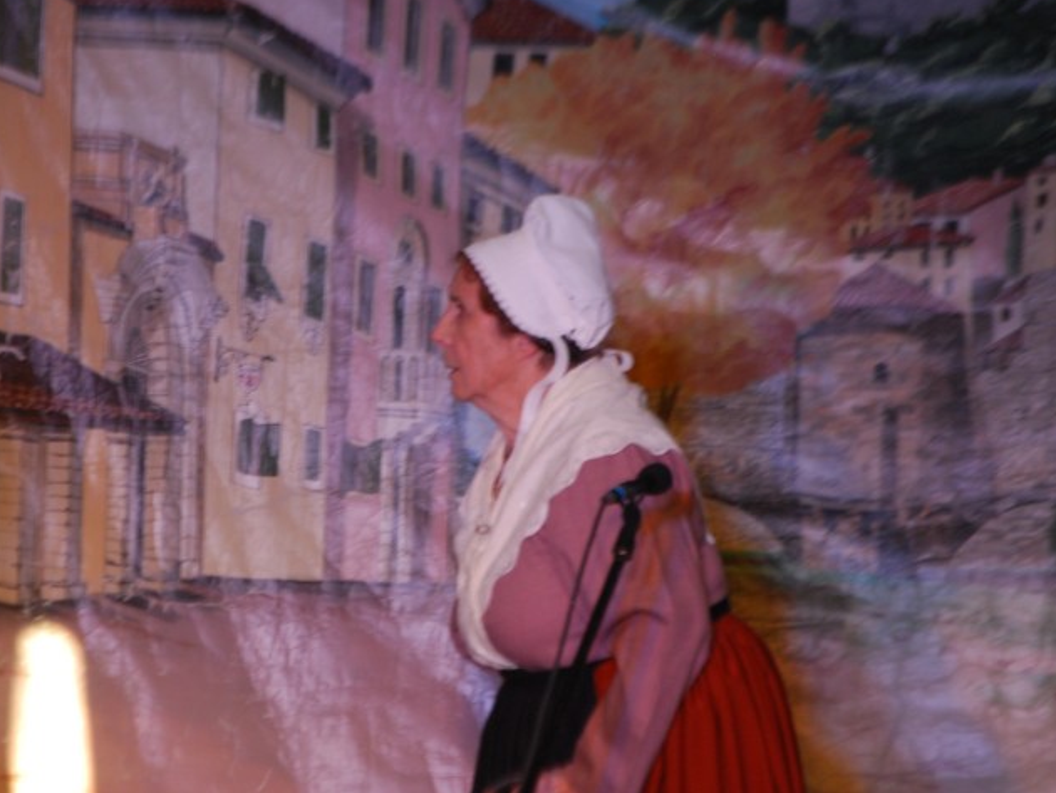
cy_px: 428
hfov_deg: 7.9
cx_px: 338
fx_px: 7629
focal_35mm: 250
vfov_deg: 5.9
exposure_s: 1/50
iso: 400
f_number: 5
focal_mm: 122
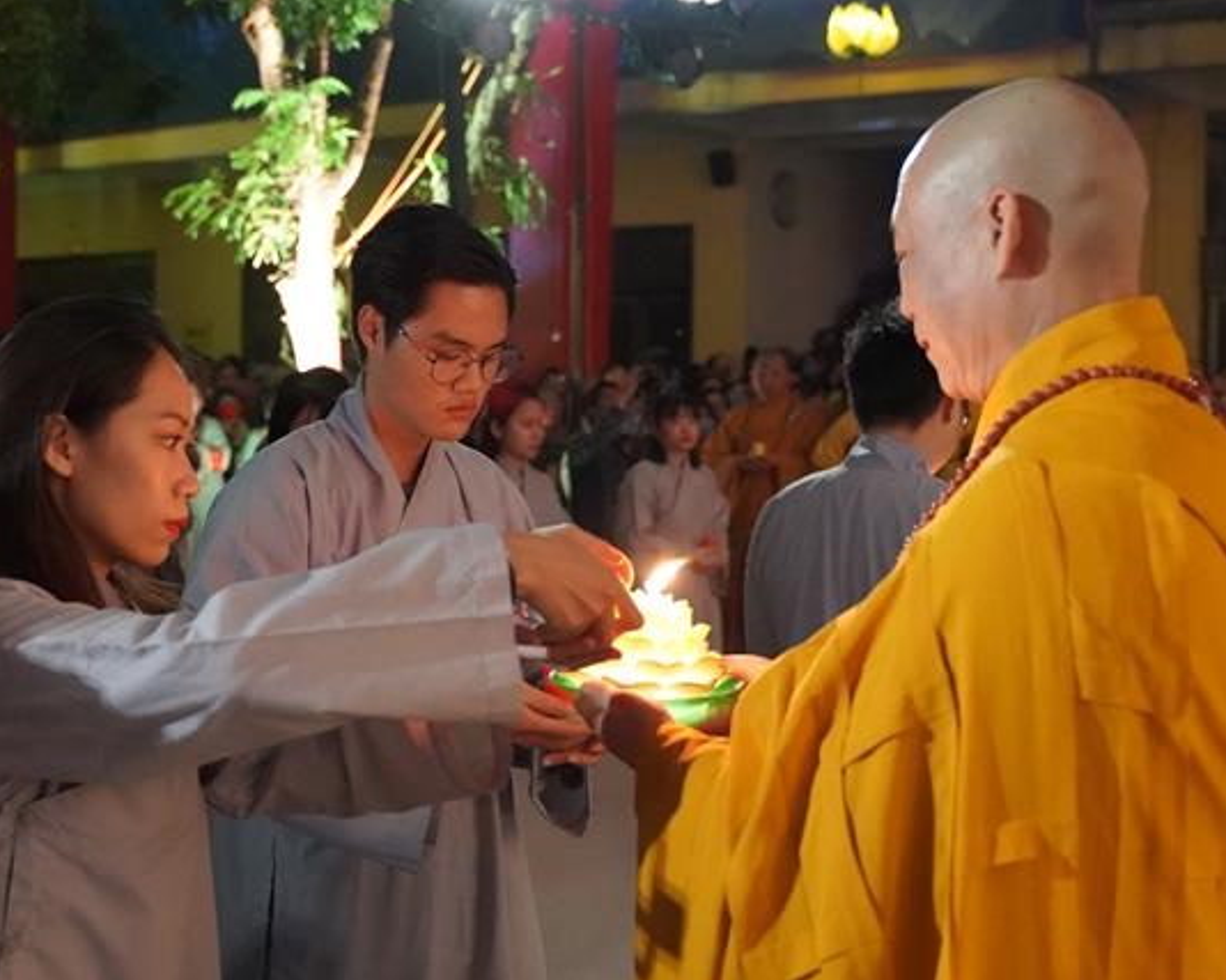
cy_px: 490
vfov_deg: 31.4
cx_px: 576
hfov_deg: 38.8
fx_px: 1741
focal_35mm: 48
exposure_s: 1/160
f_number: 2.8
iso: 12800
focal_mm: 28
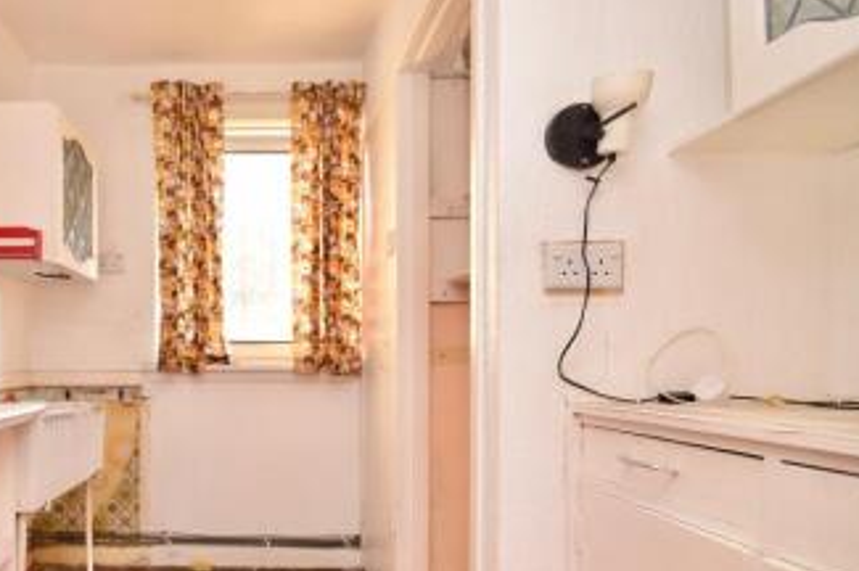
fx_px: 524
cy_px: 369
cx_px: 251
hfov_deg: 74.8
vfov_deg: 56.2
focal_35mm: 22
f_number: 8
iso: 800
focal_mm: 10
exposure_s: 1/60
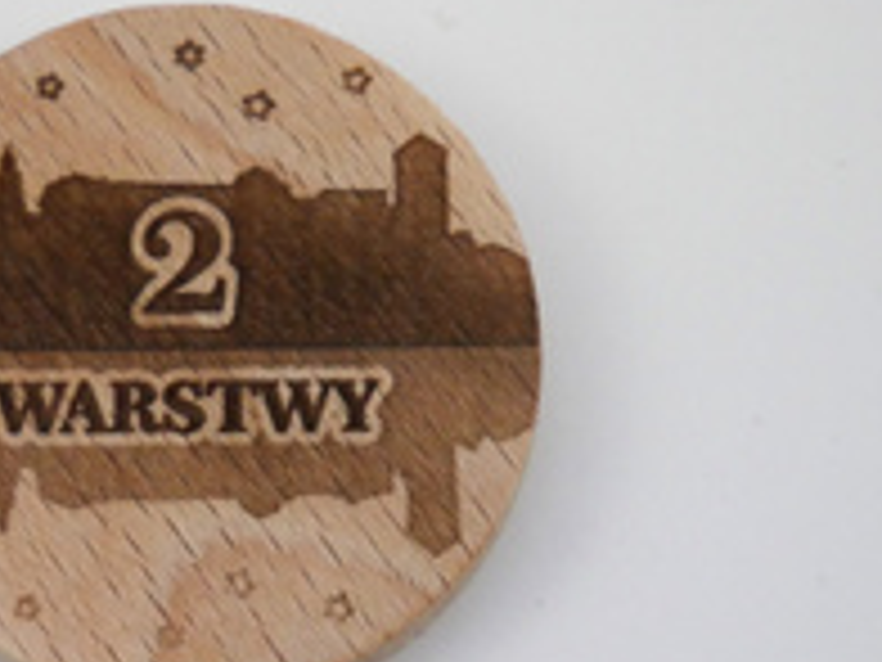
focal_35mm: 204
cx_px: 194
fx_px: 5198
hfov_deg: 9.7
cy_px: 381
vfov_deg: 7.3
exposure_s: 1/2000
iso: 3200
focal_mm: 57
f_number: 5.6
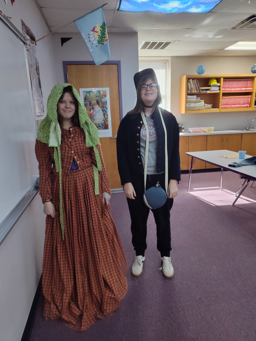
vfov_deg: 73.9
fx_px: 227
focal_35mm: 23
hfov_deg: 58.9
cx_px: 128
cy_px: 170
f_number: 1.8
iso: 641
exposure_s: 1/60
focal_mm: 5.56
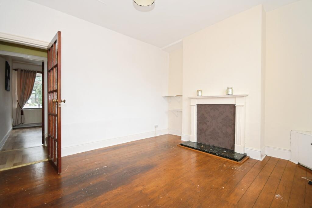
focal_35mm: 15
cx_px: 156
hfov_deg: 100.4
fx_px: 130
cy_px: 104
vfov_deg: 77.4
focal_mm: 10
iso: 400
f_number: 8
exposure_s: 1/60
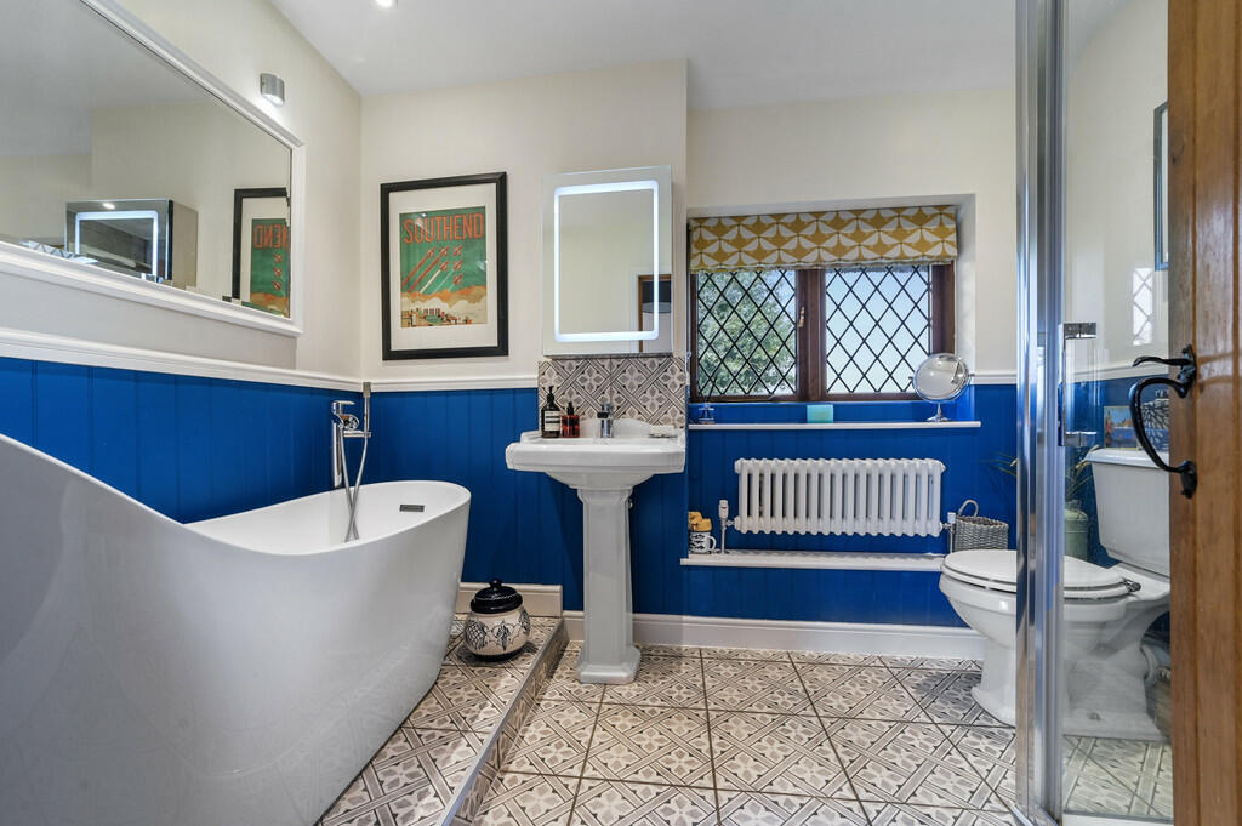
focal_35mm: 14
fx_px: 483
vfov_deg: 81.1
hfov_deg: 104.3
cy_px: 413
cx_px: 621
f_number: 8
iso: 400
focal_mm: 14
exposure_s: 1/5
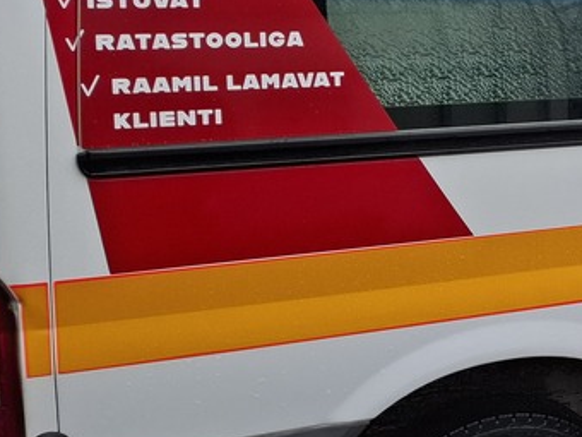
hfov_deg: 24.8
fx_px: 1160
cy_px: 124
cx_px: 738
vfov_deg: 21.2
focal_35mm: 69
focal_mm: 5.54
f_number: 1.8
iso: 50
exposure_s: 1/650
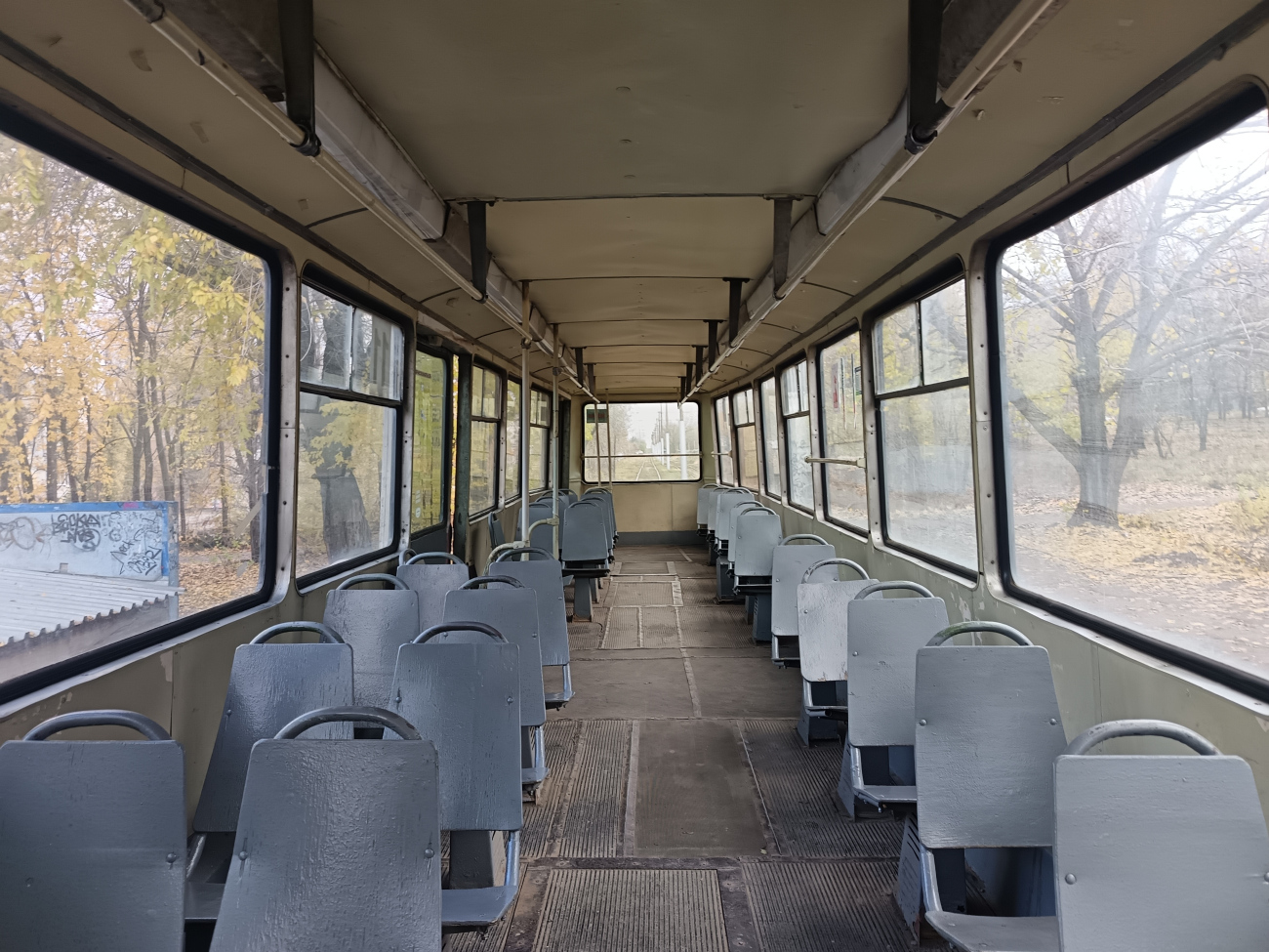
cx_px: 634
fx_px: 880
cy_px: 476
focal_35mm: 24
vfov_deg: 56.8
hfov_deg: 71.6
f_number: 1.75
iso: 336
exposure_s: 1/50
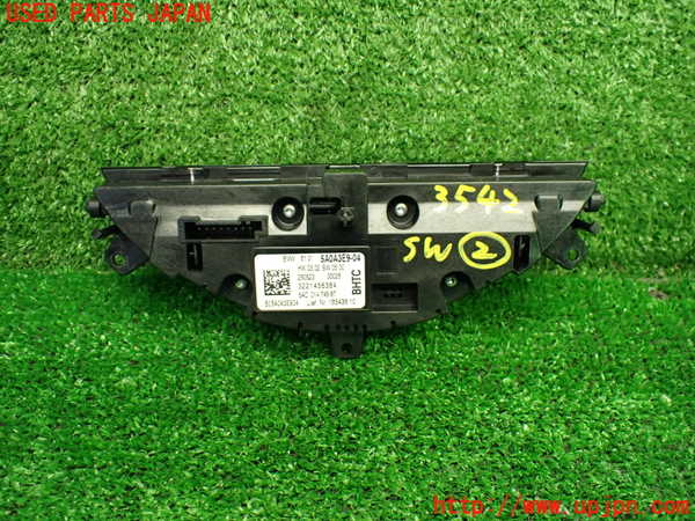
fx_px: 602
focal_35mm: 30
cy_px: 260
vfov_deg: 46.8
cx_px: 348
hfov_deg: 60.0
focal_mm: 5.4
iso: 800
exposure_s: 1/100
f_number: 2.3
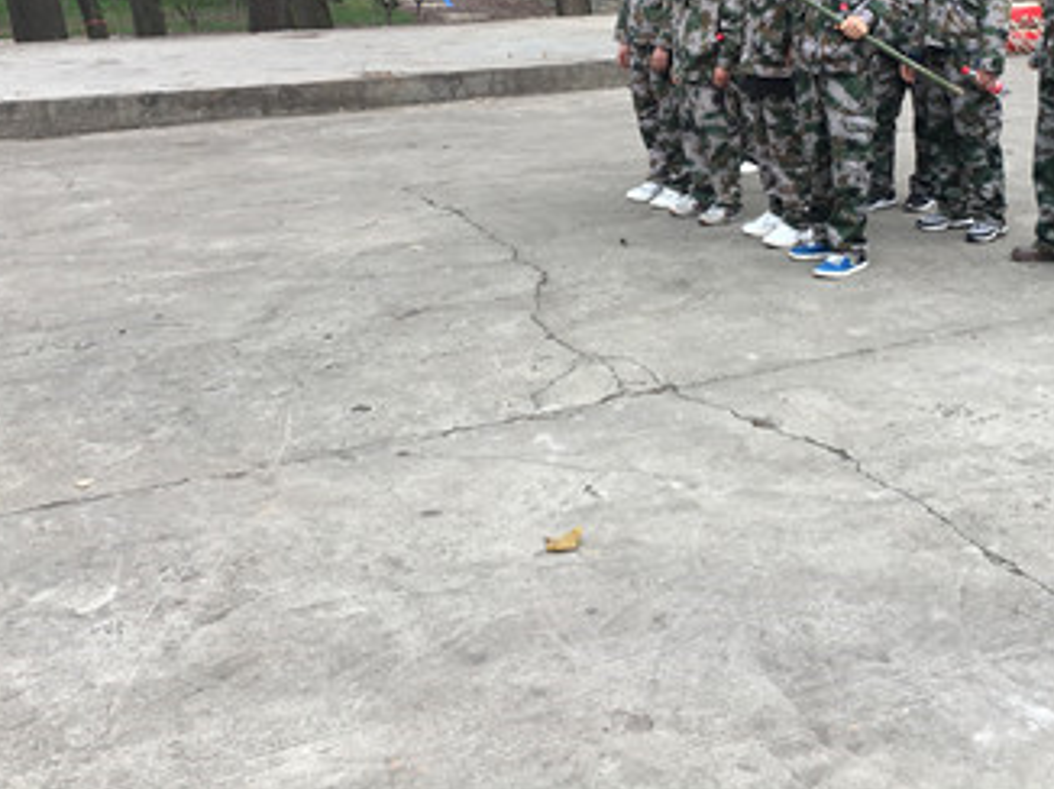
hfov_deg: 38.6
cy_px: 129
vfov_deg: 28.8
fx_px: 1491
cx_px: 685
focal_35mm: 49
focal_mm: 4.15
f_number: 2.2
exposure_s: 1/225
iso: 25
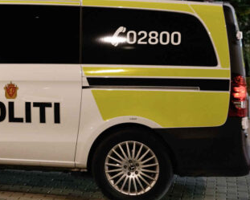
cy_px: 31
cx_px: 7
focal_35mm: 115
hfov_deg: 16.4
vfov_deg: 13.3
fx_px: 851
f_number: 2.8
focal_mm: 53
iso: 2000
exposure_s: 1/40
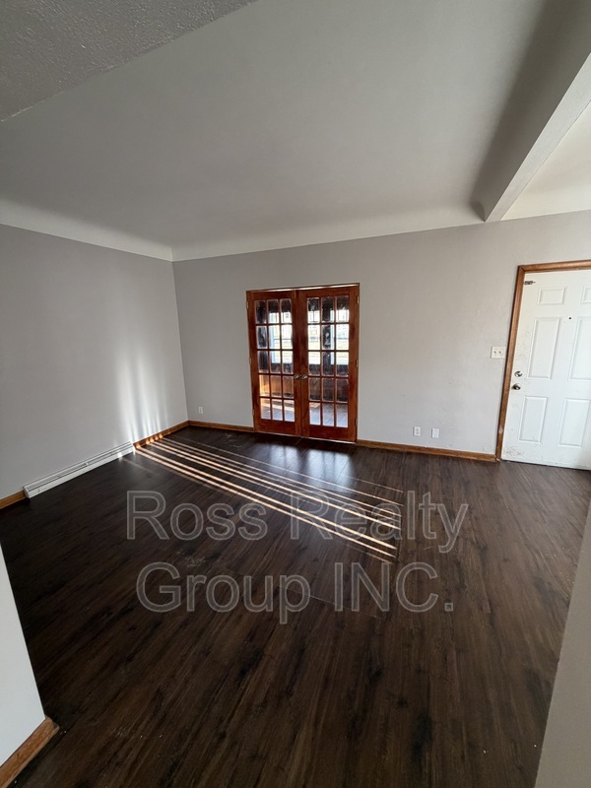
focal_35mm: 14
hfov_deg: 85.7
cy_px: 394
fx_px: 319
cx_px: 296
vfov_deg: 102.1
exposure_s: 1/120
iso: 250
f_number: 2.2
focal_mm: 2.22
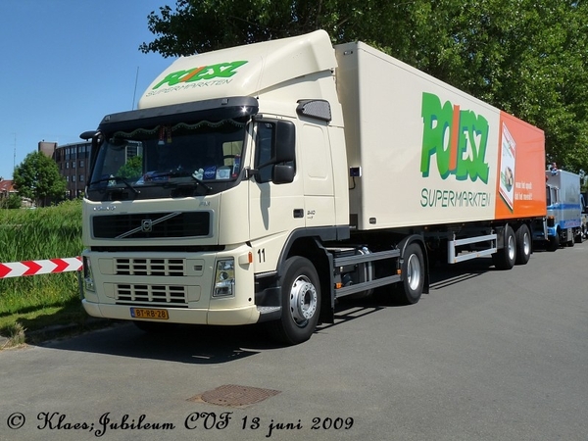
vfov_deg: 36.8
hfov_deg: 47.9
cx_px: 294
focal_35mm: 39
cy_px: 220
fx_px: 662
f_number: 7.1
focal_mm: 6.9
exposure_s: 1/500
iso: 160
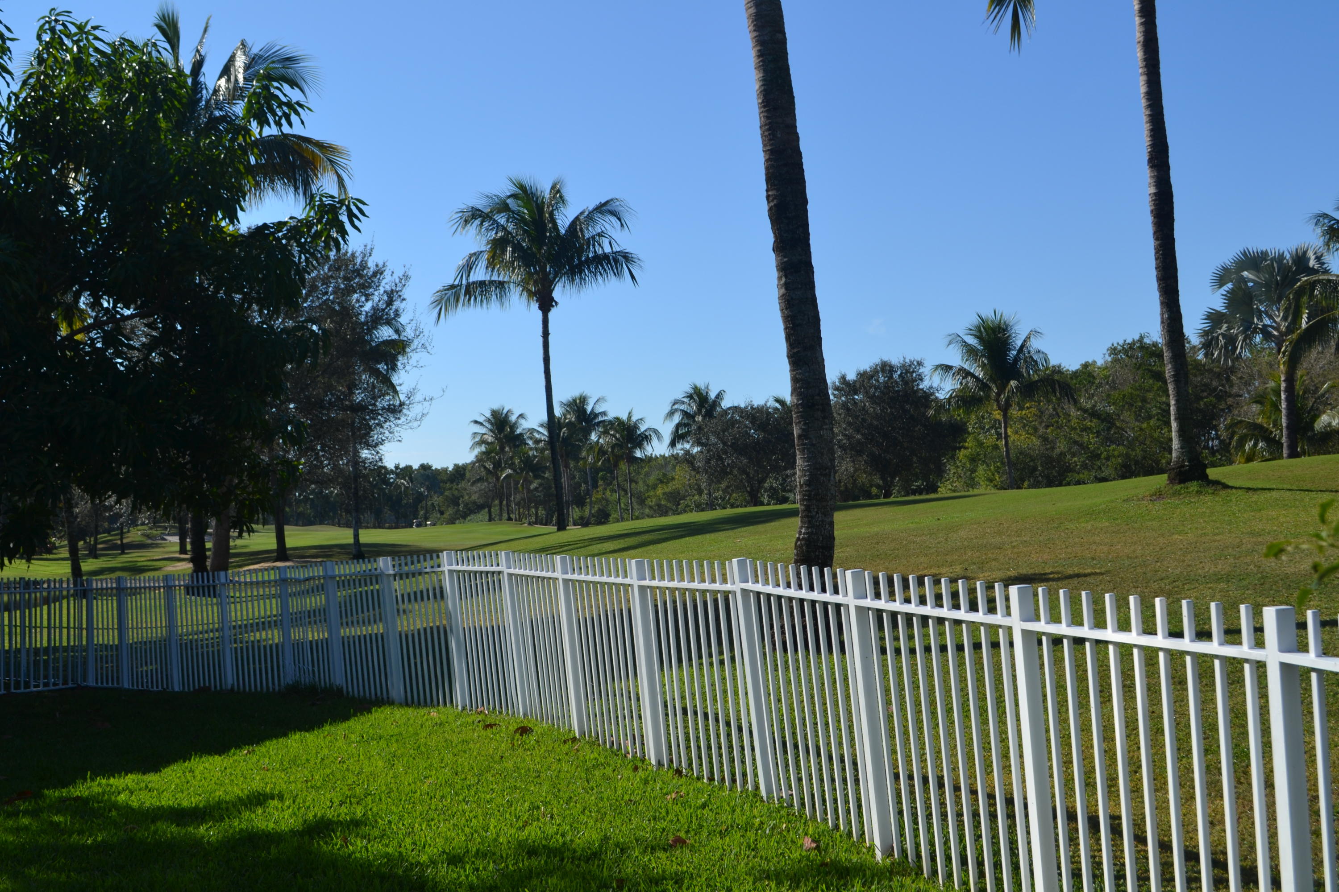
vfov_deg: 30.8
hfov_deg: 45.0
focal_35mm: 44
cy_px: 446
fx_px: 1618
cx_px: 670
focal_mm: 29
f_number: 8
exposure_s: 1/250
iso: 100
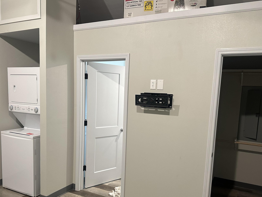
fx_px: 220
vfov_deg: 48.0
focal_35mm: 29
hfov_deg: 61.6
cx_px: 127
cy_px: 117
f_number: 1.78
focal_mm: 6.86
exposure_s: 1/60
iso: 250
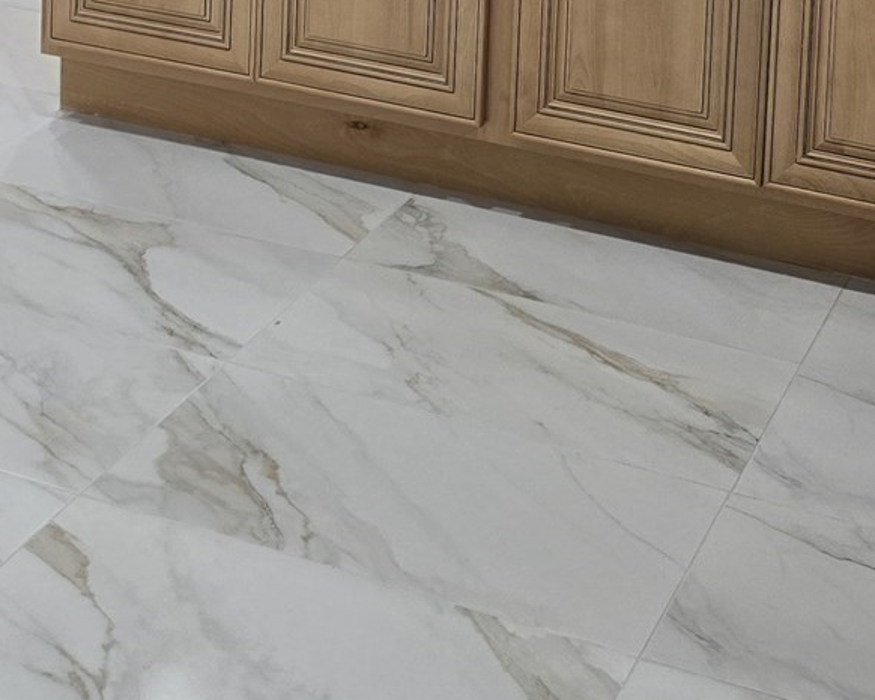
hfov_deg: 24.1
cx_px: 453
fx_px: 2047
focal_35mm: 79
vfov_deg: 17.1
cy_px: -419
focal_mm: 6.3
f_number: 1.7
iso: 160
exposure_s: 1/120
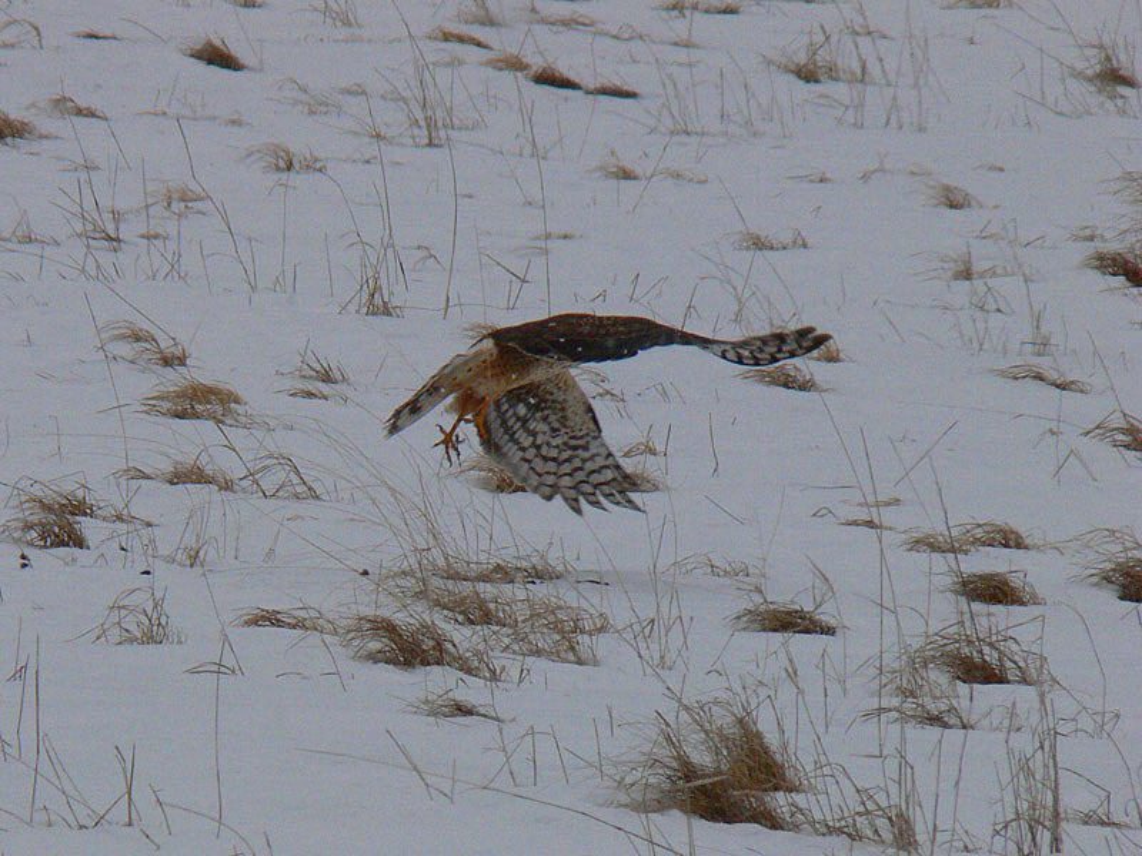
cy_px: 428
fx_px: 13856
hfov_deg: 4.7
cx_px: 571
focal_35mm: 420
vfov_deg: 3.5
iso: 200
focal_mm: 88.8
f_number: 9
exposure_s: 1/1000
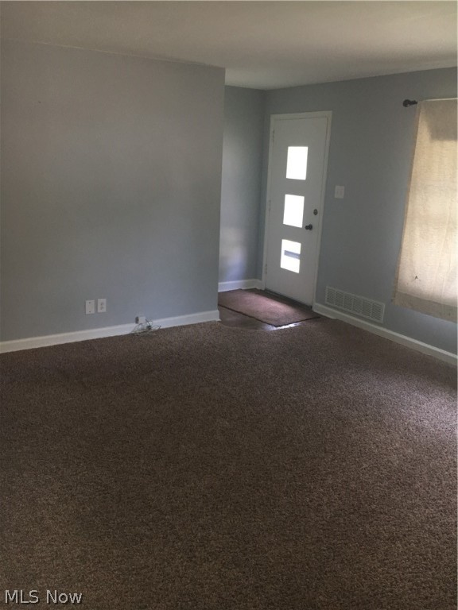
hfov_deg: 48.2
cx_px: 229
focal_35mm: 29
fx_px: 512
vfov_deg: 61.7
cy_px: 305
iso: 64
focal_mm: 4.15
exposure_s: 1/30
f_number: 2.2
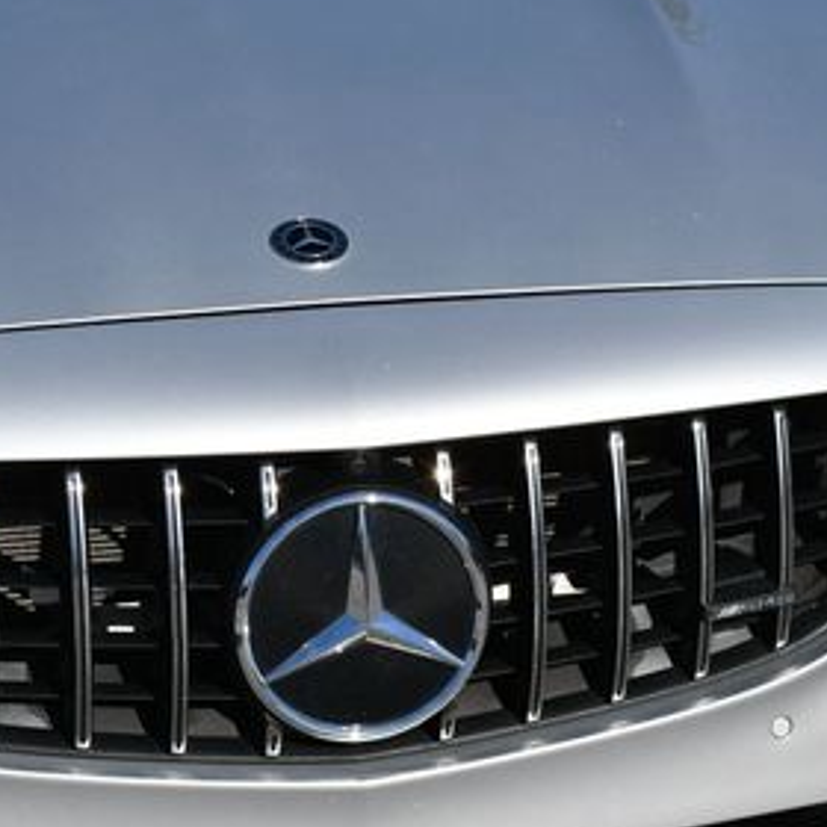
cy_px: 490
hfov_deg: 11.8
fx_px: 4000
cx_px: 295
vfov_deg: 11.8
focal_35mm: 148
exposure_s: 1/400
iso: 100
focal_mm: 38
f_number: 10
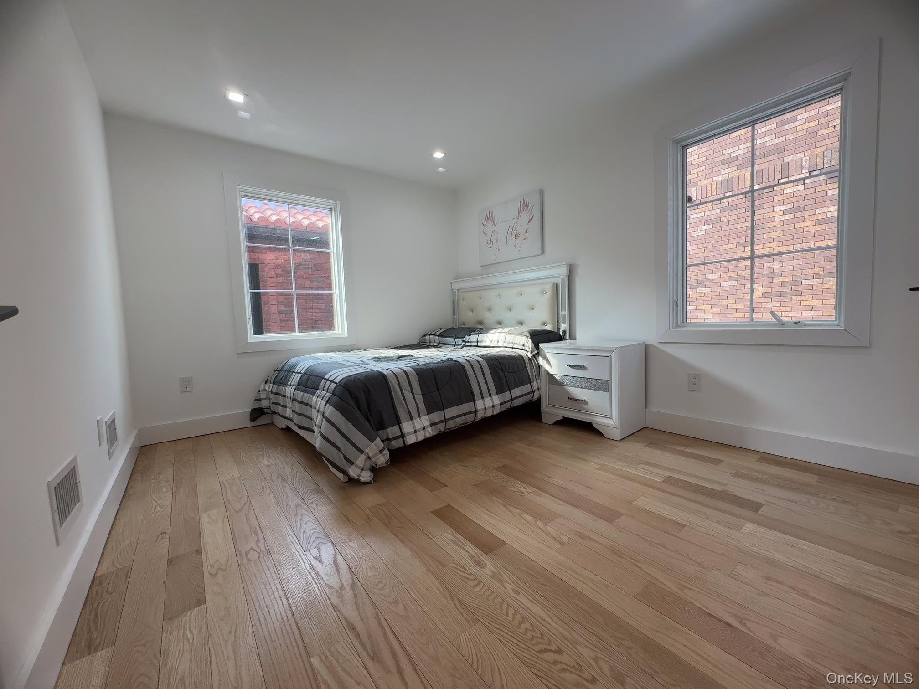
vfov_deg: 85.7
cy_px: 344
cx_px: 460
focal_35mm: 14
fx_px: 372
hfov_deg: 102.1
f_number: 2.2
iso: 64
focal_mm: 2.22
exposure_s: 1/120
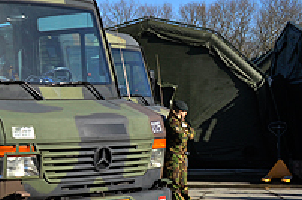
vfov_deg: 14.8
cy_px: 137
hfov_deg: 19.5
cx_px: -142
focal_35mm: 92
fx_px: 771
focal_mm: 31
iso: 200
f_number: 5.6
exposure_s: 1/500
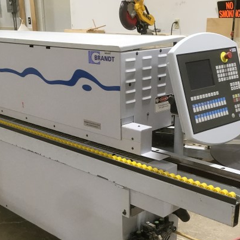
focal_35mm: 51
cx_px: 121
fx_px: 400
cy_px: 168
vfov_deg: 33.0
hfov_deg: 33.4
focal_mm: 4.15
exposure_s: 1/30
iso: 40
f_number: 2.2
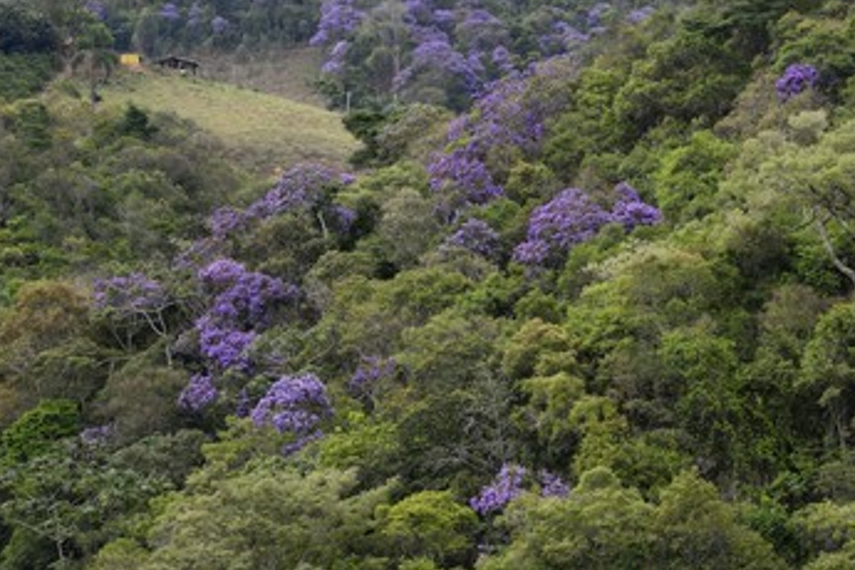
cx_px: 429
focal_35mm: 128
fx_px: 3040
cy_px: 228
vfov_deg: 10.7
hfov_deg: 16.0
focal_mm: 70
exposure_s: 1/80
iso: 100
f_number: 5.3
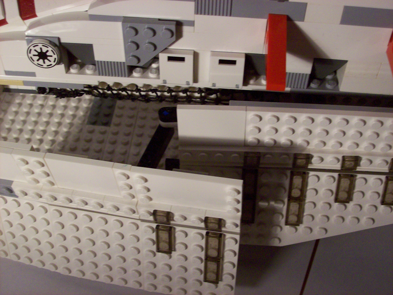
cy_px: 148
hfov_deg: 42.1
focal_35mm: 45
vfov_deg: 32.2
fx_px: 511
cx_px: 196
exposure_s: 1/37.6
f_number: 3
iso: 160
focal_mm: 7.6
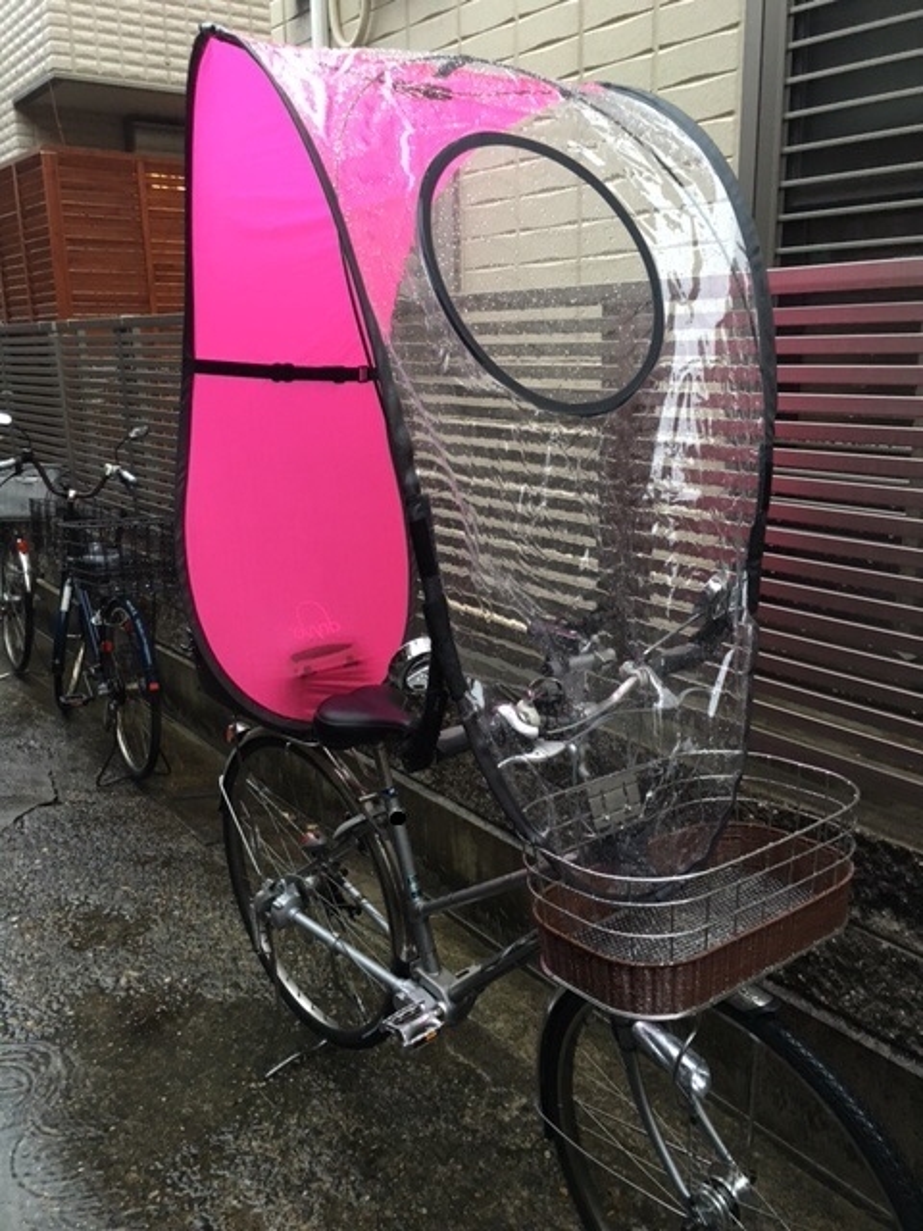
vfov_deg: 61.7
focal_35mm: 29
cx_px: 462
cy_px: 616
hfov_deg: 48.2
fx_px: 1031
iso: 200
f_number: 2.2
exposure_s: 1/17
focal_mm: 4.15
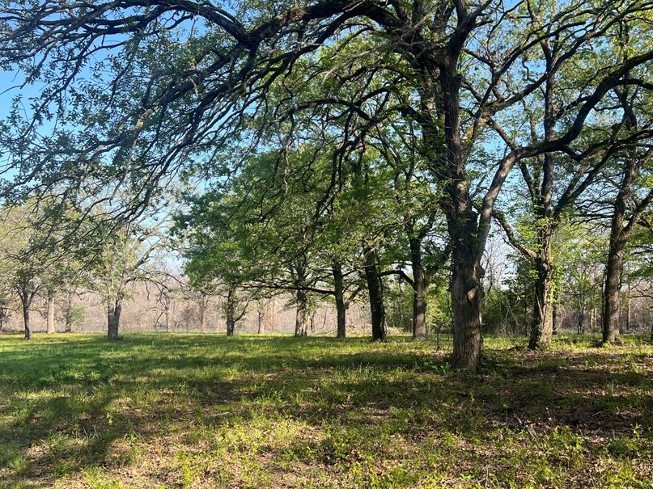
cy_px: 270
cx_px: 399
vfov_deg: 42.9
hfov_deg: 54.9
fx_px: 622
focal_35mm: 33
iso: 50
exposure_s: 1/1009
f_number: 1.5
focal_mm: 5.7
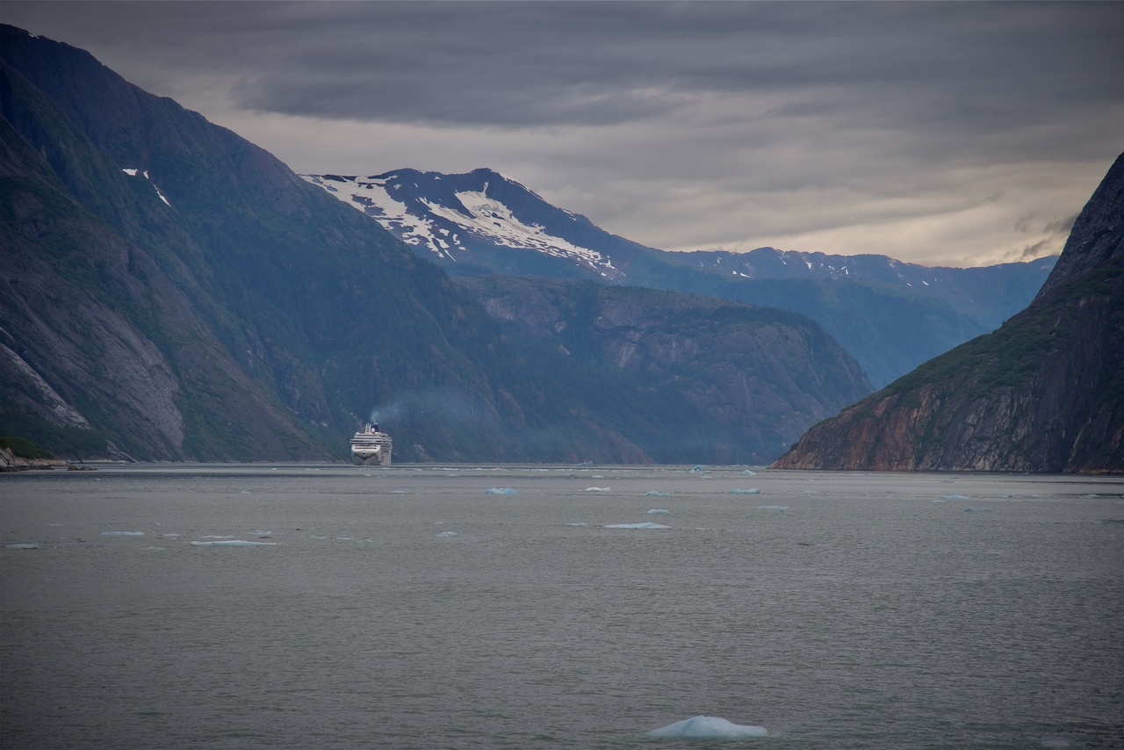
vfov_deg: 11.4
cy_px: 375
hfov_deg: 17.1
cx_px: 562
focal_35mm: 120
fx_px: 3747
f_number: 4
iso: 125
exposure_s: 1/250
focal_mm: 120
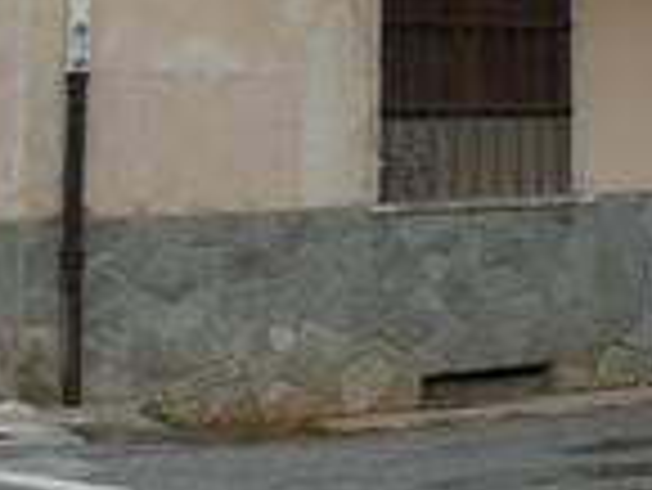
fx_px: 2168
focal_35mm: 115
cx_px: 1313
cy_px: -117
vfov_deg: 12.6
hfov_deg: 14.2
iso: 125
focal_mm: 4.7
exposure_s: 1/80
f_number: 5.6
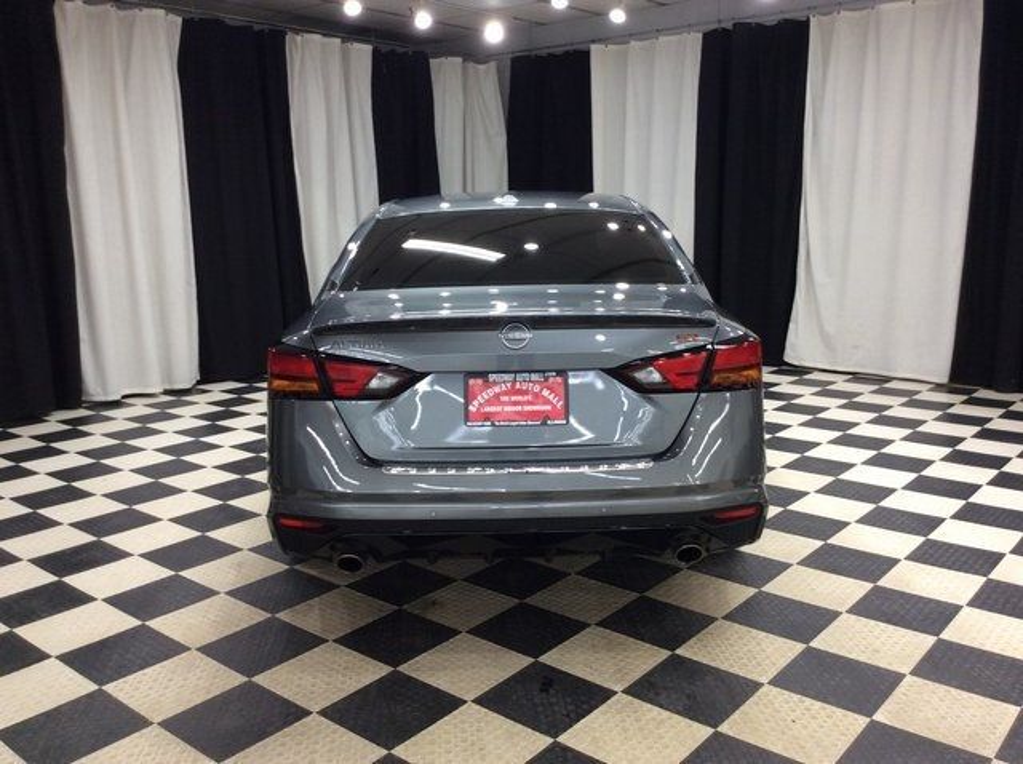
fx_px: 944
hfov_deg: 56.9
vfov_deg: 44.1
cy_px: 382
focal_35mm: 32
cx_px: 512
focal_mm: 3.3
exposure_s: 1/24
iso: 64
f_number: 2.4
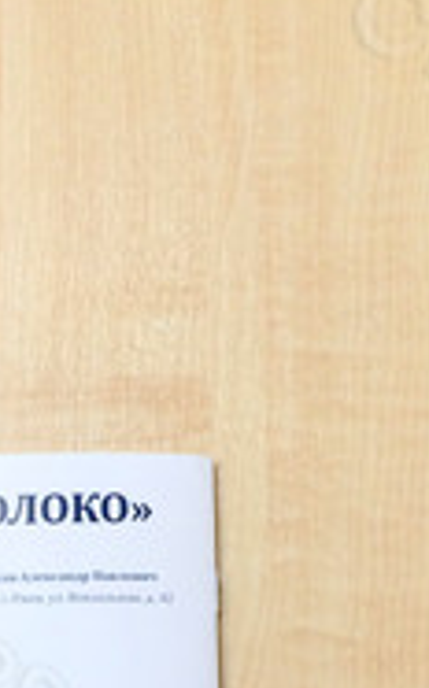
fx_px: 1237
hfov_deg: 19.1
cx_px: -15
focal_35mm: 66
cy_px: 725
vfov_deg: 28.7
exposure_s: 1/33
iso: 50
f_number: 2.2
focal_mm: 4.15
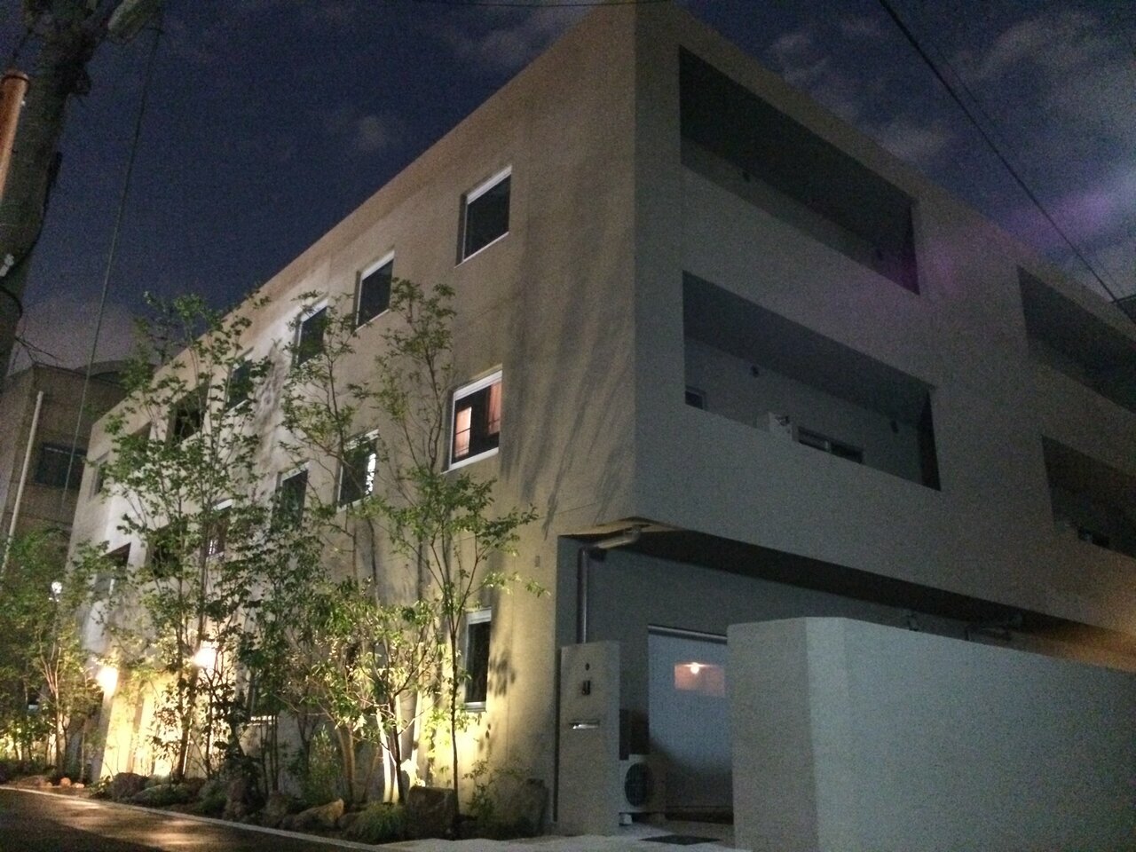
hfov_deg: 60.0
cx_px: 568
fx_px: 985
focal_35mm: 30
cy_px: 426
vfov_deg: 46.8
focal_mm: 4.12
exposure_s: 1/15
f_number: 2.2
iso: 2000
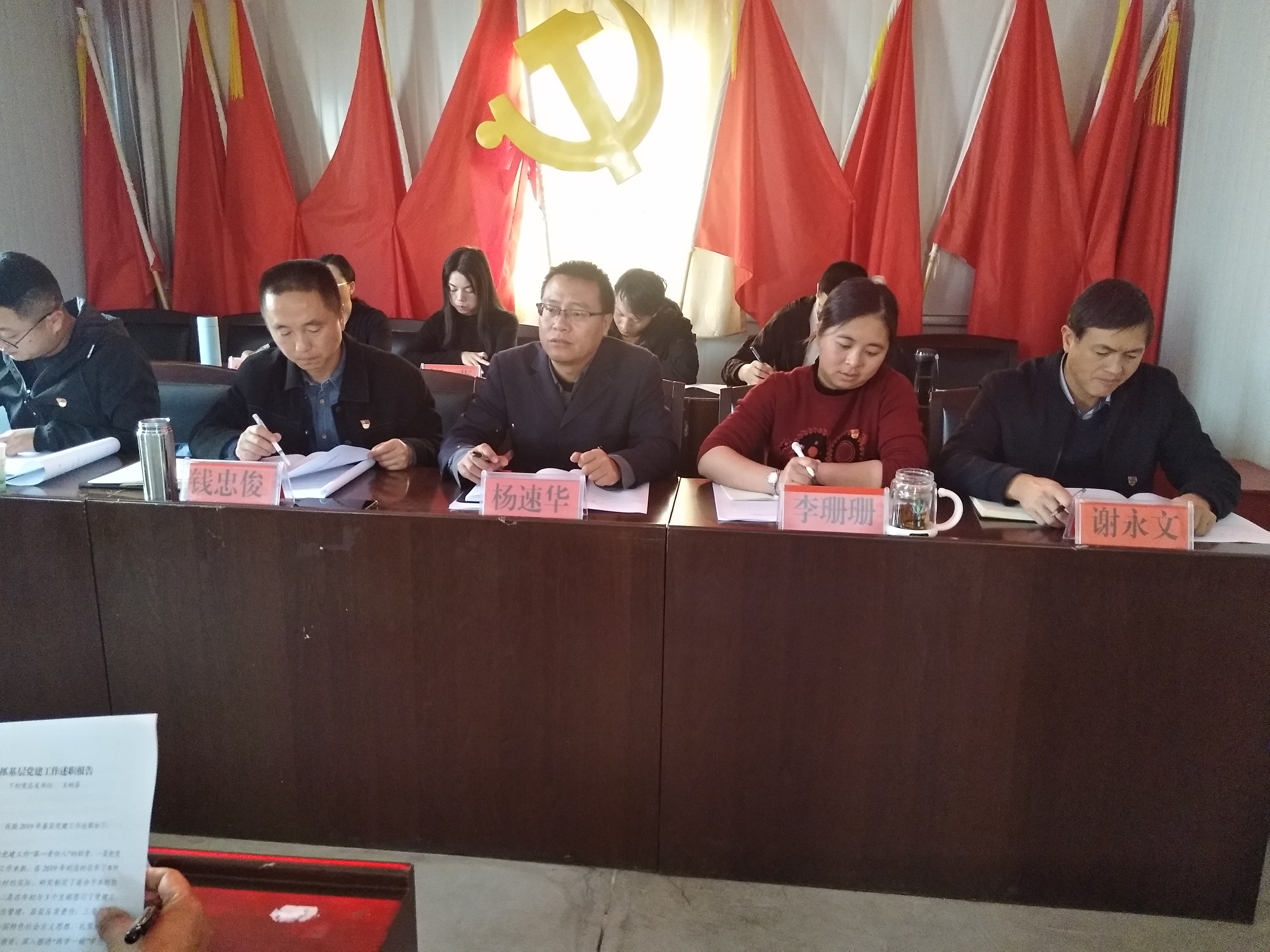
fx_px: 954
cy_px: 476
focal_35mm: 26
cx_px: 635
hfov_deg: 67.3
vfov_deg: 53.1
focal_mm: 3.88
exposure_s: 1/25
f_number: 2
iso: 400
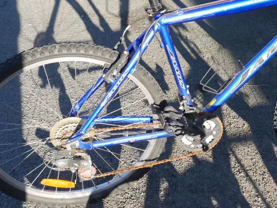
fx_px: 488
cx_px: 224
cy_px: 89
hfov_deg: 30.8
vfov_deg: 24.0
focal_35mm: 61
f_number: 5.6
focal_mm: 16
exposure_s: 1/200
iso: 200
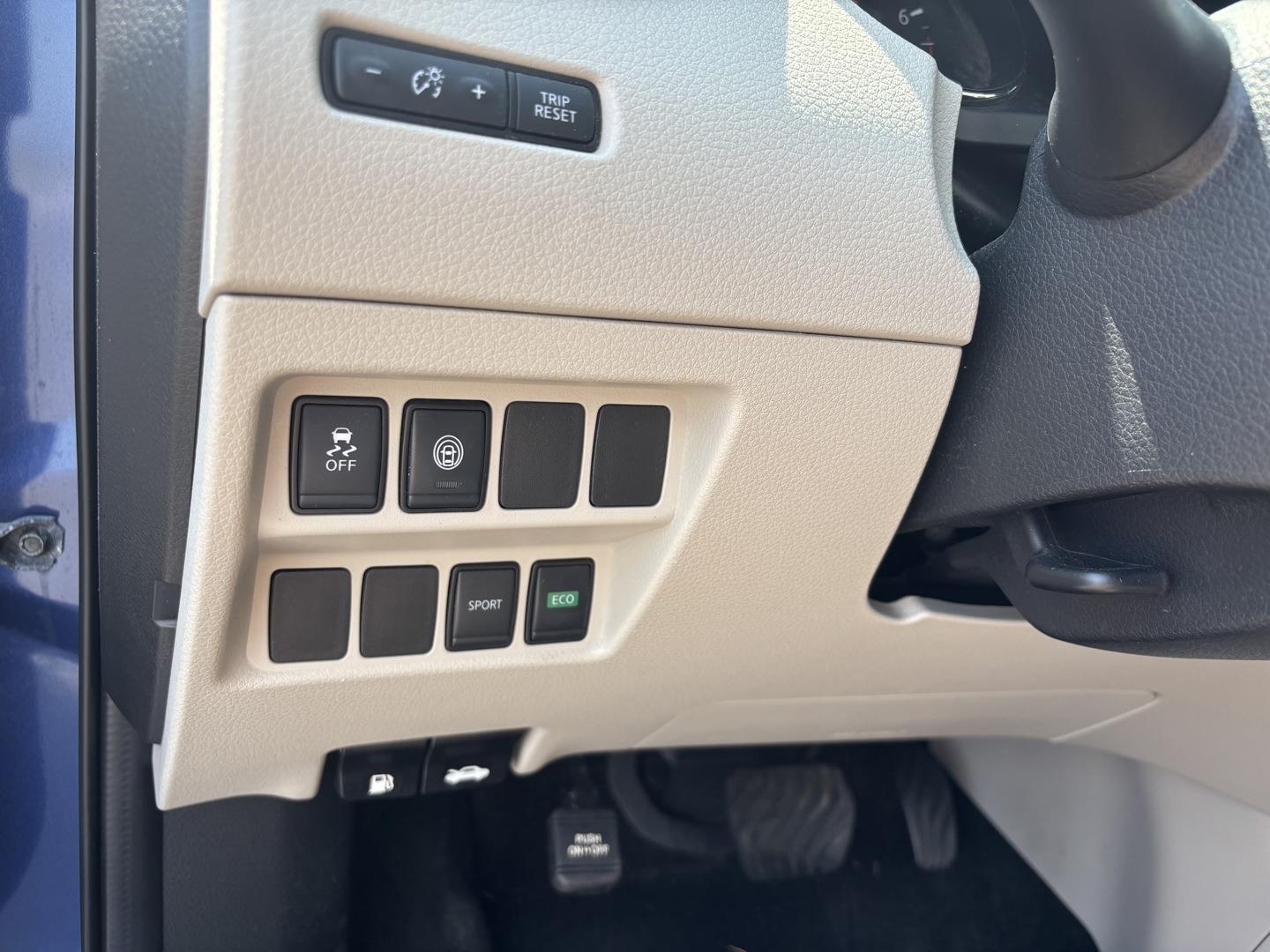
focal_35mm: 26
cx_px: 635
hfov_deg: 67.3
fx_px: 954
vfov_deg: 53.1
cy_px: 476
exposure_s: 1/270
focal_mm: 5.96
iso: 50
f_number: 1.6
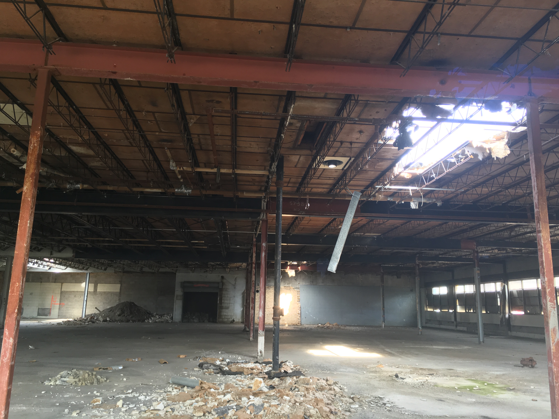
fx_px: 468
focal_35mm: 29
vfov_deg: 48.2
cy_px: 210
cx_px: 280
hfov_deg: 61.7
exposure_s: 1/30
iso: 32
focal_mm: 4.15
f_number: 2.2
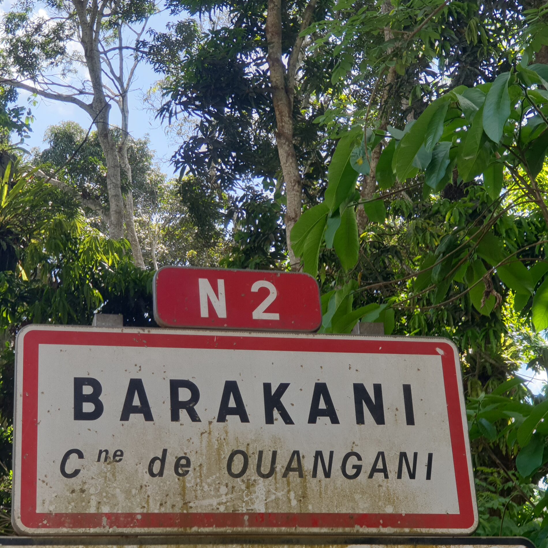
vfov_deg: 27.7
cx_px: 286
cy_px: 276
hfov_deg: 27.7
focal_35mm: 62
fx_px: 1110
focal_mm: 6
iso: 25
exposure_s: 1/129
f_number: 2.4
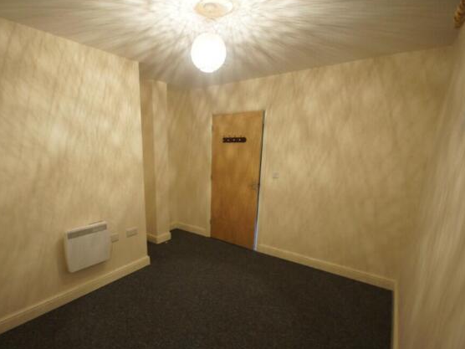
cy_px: 172
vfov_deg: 74.7
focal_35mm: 17
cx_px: 199
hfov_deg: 90.4
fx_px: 228
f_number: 4
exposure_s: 1/15
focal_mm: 10
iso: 1600
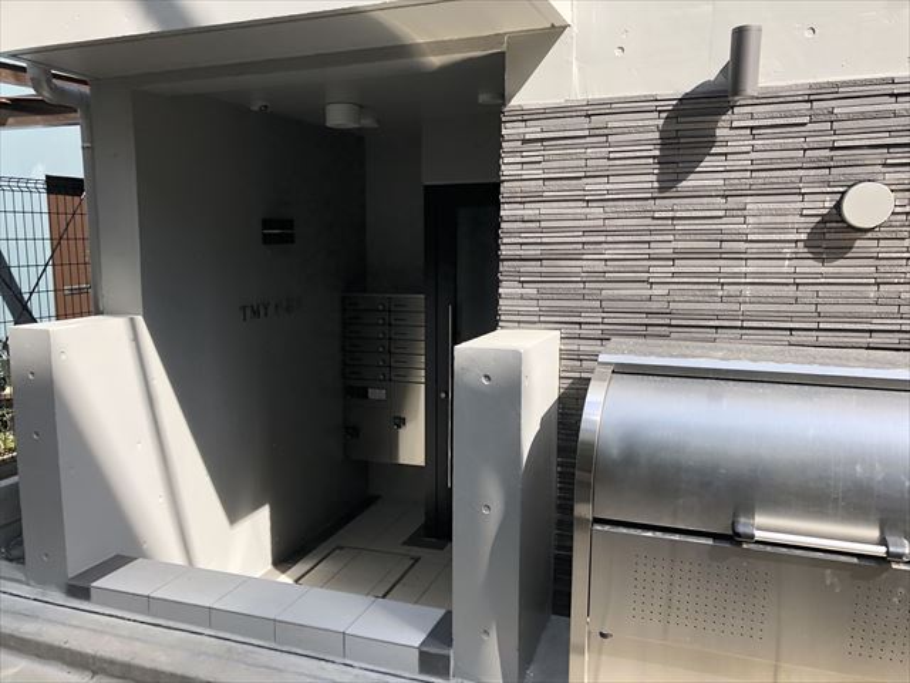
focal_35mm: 28
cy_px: 342
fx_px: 736
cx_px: 455
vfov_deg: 49.7
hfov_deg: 63.4
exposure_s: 1/510
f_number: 1.8
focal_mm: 3.99
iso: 20
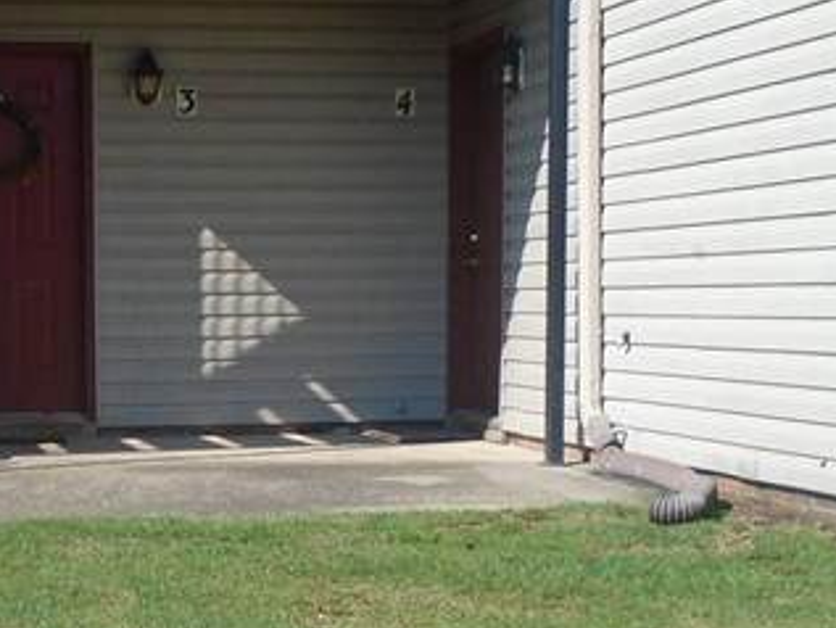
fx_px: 2029
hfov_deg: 23.0
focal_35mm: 84
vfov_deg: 17.3
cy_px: 575
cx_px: 185
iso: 100
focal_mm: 4.6
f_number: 3.2
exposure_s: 1/1000
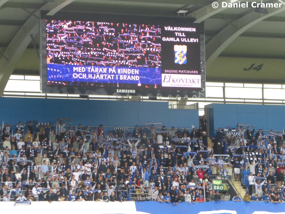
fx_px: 1523
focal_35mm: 185
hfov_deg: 10.7
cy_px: 107
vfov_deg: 8.0
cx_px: 142
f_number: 7.1
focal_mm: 33.2
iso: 500
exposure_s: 1/60
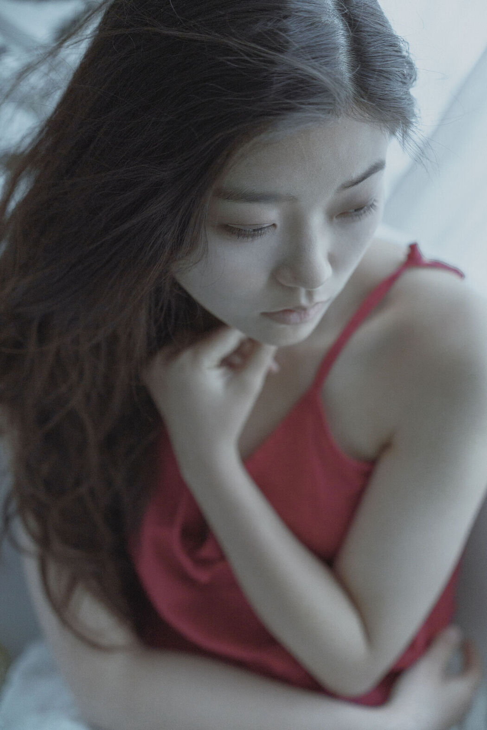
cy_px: 365
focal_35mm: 53
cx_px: 244
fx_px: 1077
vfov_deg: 37.5
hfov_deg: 25.5
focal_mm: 53.1
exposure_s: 1/100
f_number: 2.8
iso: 5000
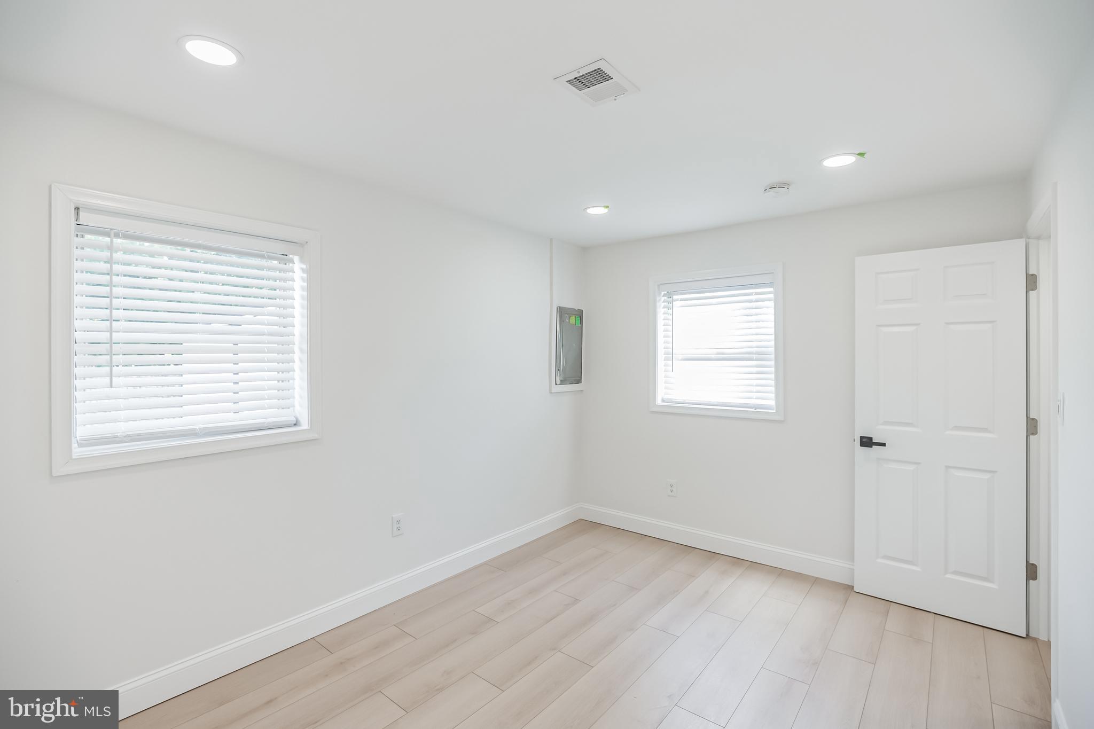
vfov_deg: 73.7
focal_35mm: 16
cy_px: 364
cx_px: 547
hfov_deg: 96.7
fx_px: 486
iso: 160
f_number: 4
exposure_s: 1/60
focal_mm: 16
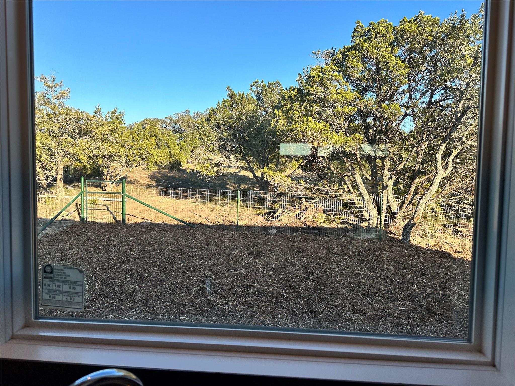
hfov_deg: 71.6
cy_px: 193
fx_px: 357
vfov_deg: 56.8
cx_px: 258
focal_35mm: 24
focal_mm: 6.86
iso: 80
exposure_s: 1/2353
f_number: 1.78
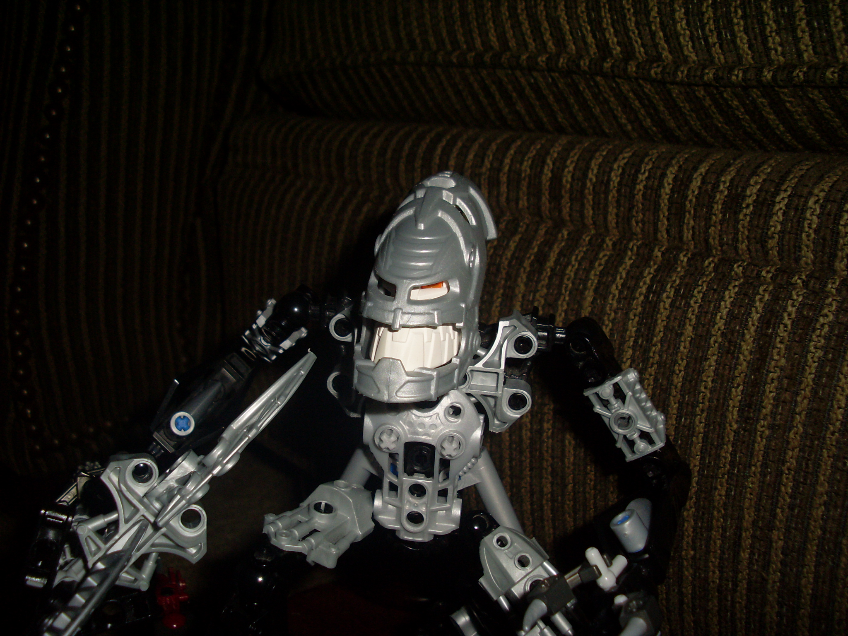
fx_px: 931
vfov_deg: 37.7
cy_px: 318
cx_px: 424
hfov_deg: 49.0
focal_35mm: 38
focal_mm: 6.3
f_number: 7.7
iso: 100
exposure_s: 1/45
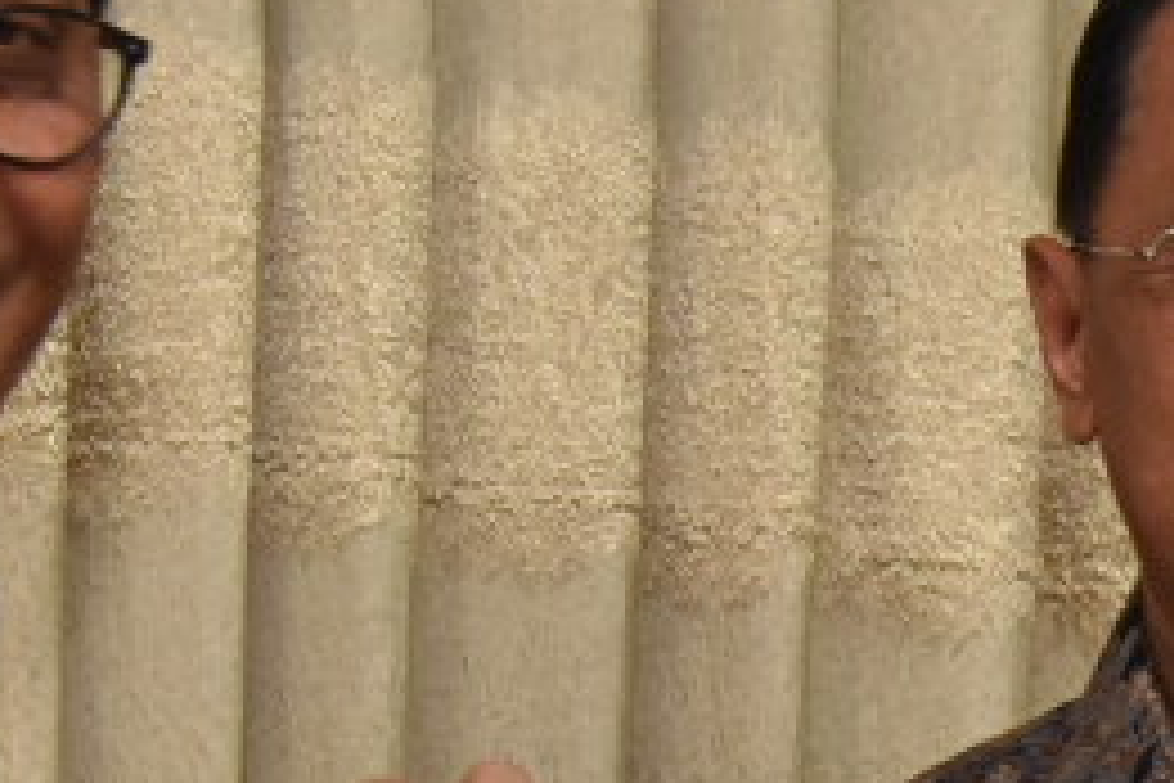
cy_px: 639
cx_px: 1678
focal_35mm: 285
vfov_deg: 4.8
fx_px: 9293
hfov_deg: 7.1
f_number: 5.6
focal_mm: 46
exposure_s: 1/100
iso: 2000
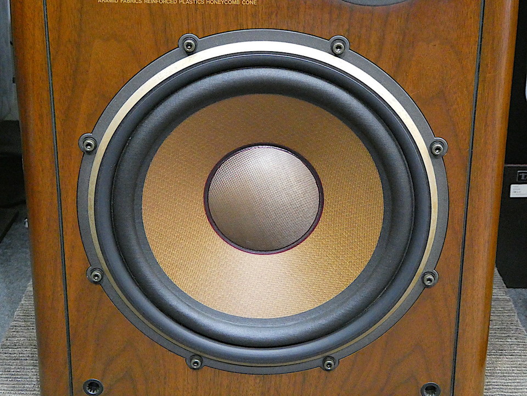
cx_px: 264
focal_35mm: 65
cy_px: 198
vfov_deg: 22.6
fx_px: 990
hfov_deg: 29.8
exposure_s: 1/20
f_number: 4.4
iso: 1600
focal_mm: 11.7
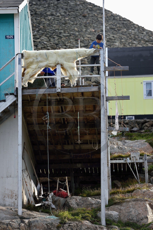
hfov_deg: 6.9
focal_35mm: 200
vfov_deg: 10.3
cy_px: 115
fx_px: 1275
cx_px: 76
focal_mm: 200
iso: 200
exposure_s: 1/250
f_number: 6.3
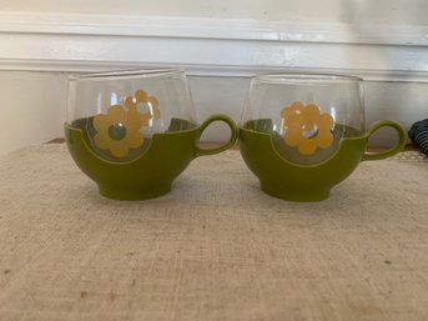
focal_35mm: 26
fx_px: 321
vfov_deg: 53.0
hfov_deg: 67.3
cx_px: 214
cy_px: 160
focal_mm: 4.25
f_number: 1.8
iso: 125
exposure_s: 1/60
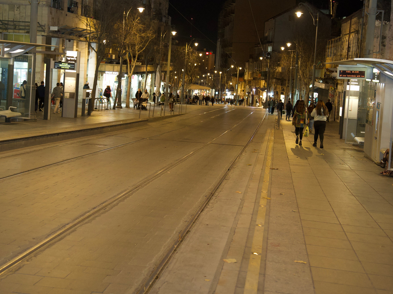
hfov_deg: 33.2
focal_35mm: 58
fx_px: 658
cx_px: 174
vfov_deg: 25.2
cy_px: 108
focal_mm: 41
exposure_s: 1/160
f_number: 2.8
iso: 3200
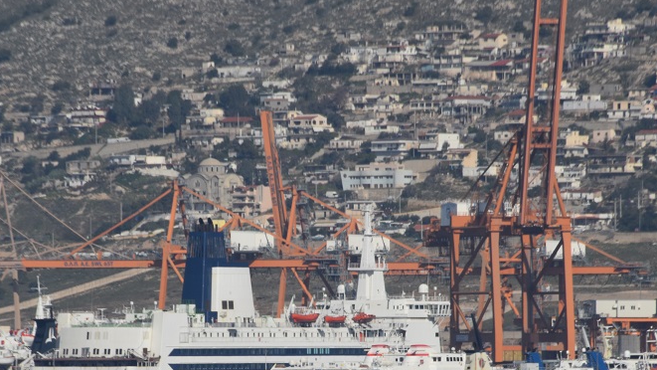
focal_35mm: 207
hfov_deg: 10.4
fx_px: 3603
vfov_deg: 5.9
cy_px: 256
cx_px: 248
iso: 200
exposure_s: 1/400
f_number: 10
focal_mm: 85
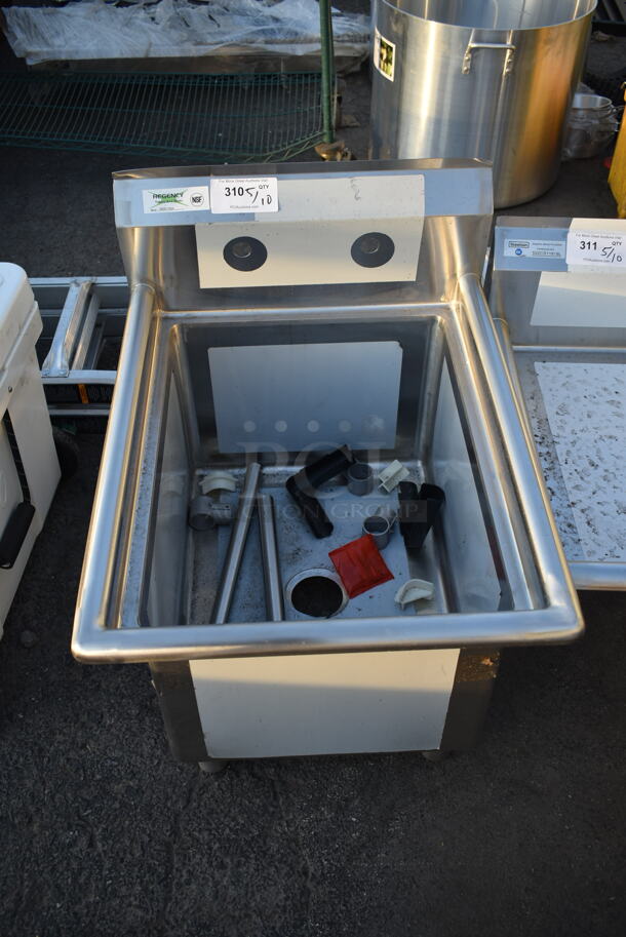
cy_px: 468
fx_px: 859
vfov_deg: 57.2
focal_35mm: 33
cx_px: 313
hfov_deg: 40.0
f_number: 4
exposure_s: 1/125
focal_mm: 22
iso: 100
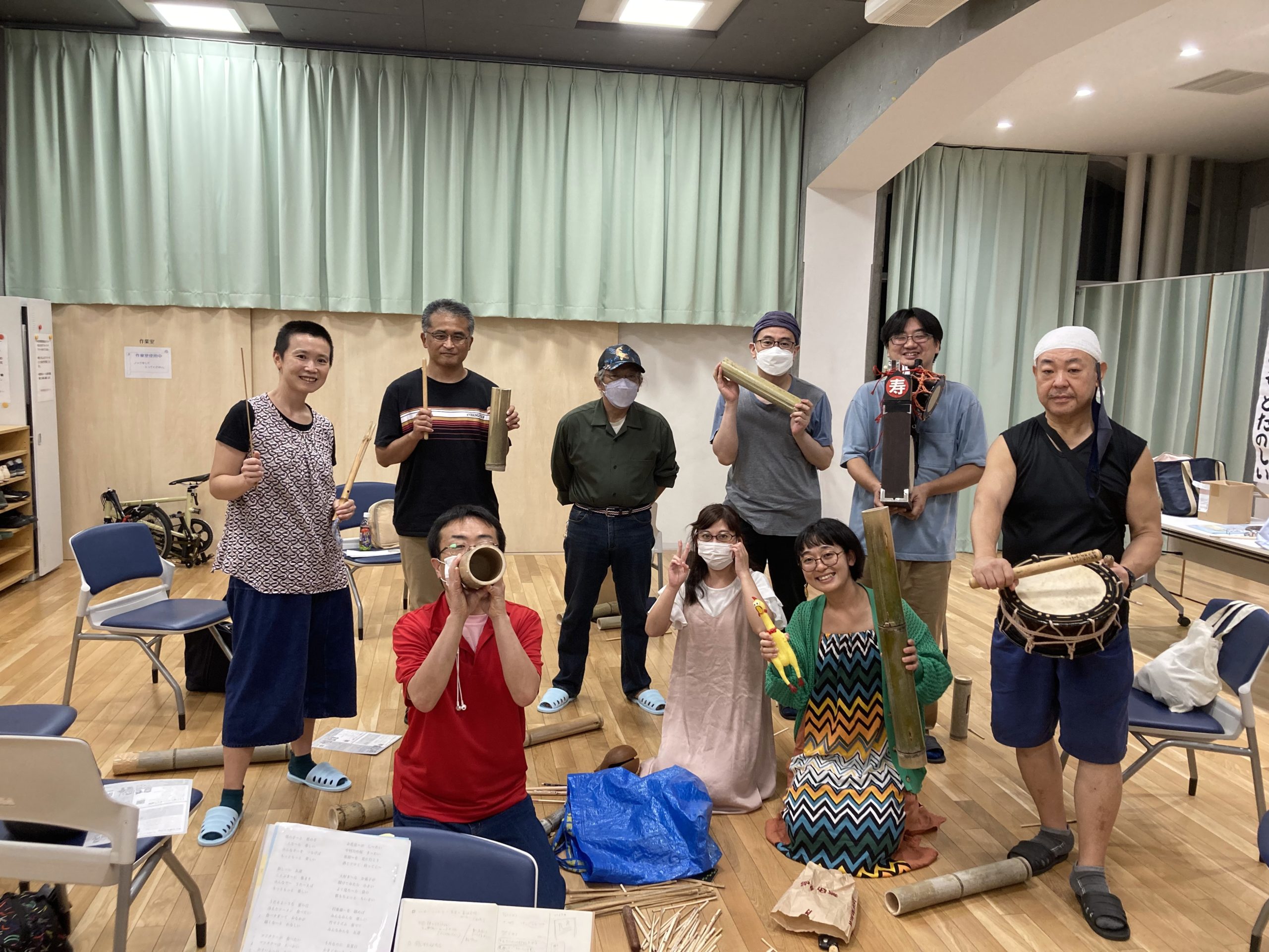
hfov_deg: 63.4
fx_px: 1026
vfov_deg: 49.7
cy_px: 476
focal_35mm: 28
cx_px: 634
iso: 80
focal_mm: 3.99
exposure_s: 1/67
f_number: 1.8
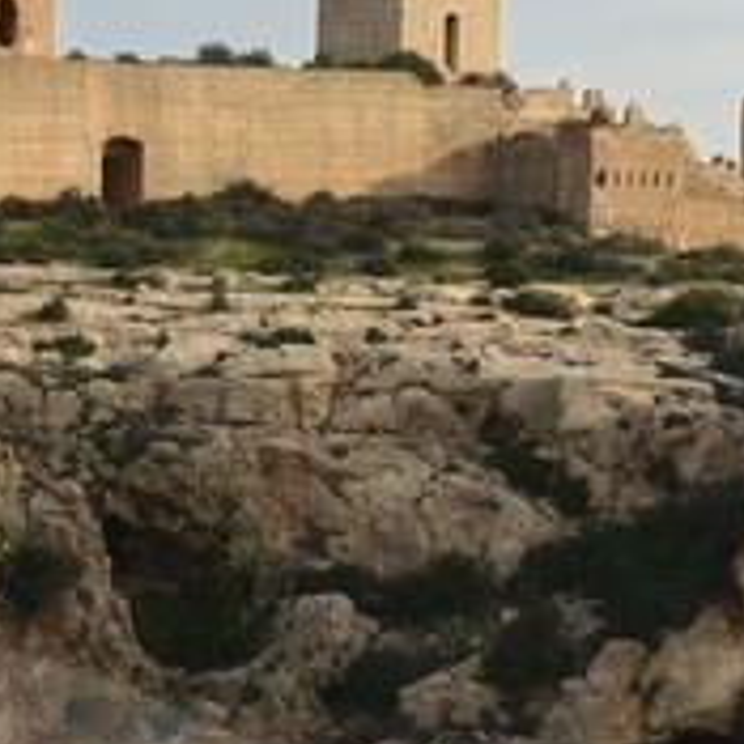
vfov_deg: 6.1
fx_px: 6590
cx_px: -349
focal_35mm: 271
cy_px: 1926
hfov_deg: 6.4
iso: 200
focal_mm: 35
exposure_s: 1/200
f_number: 9
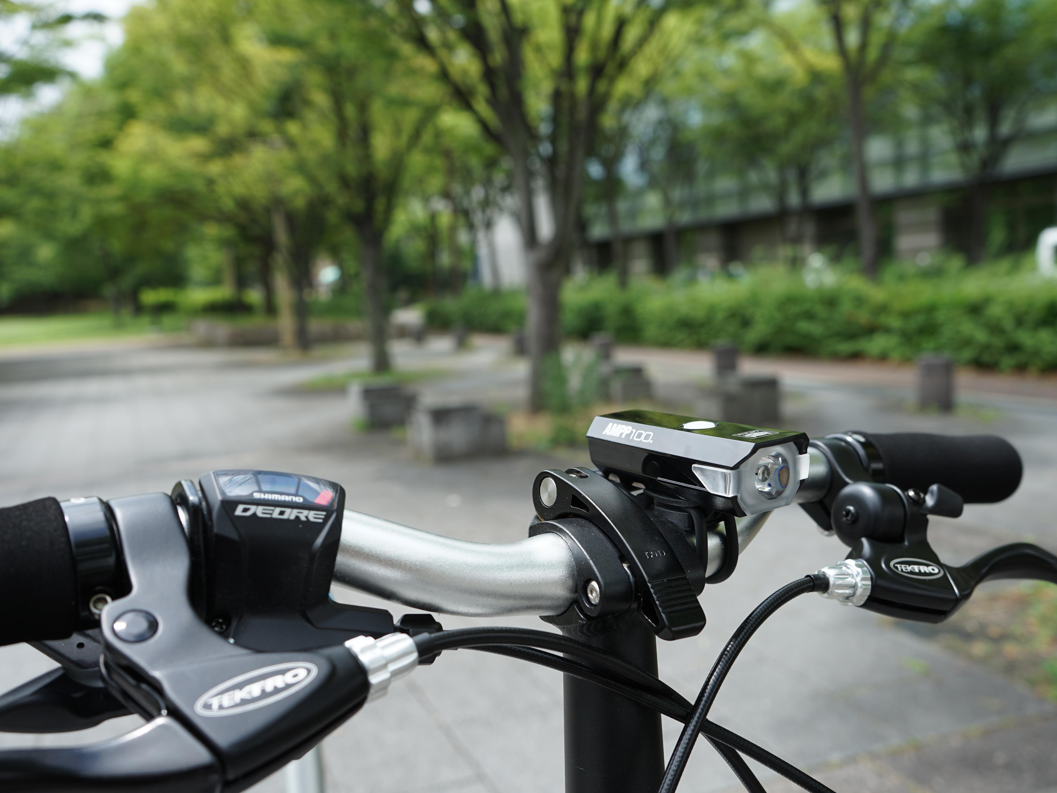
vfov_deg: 40.7
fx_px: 1069
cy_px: 393
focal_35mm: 35
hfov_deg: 52.5
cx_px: 594
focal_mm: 32
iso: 100
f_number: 7.1
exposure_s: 1/125
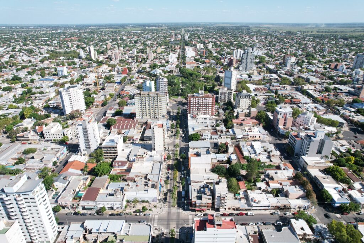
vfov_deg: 57.2
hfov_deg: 78.6
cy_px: 122
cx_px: 182
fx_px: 222
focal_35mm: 22
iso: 200
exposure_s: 1/2000
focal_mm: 8.38
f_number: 2.8
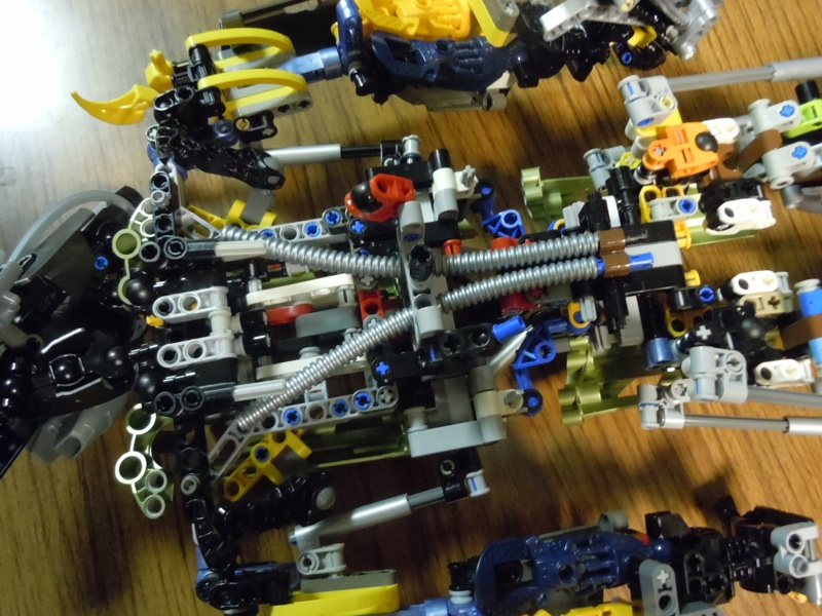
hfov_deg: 63.4
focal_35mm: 28
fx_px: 665
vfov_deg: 49.7
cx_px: 411
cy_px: 308
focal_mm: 5
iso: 800
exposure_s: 1/6
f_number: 3.7
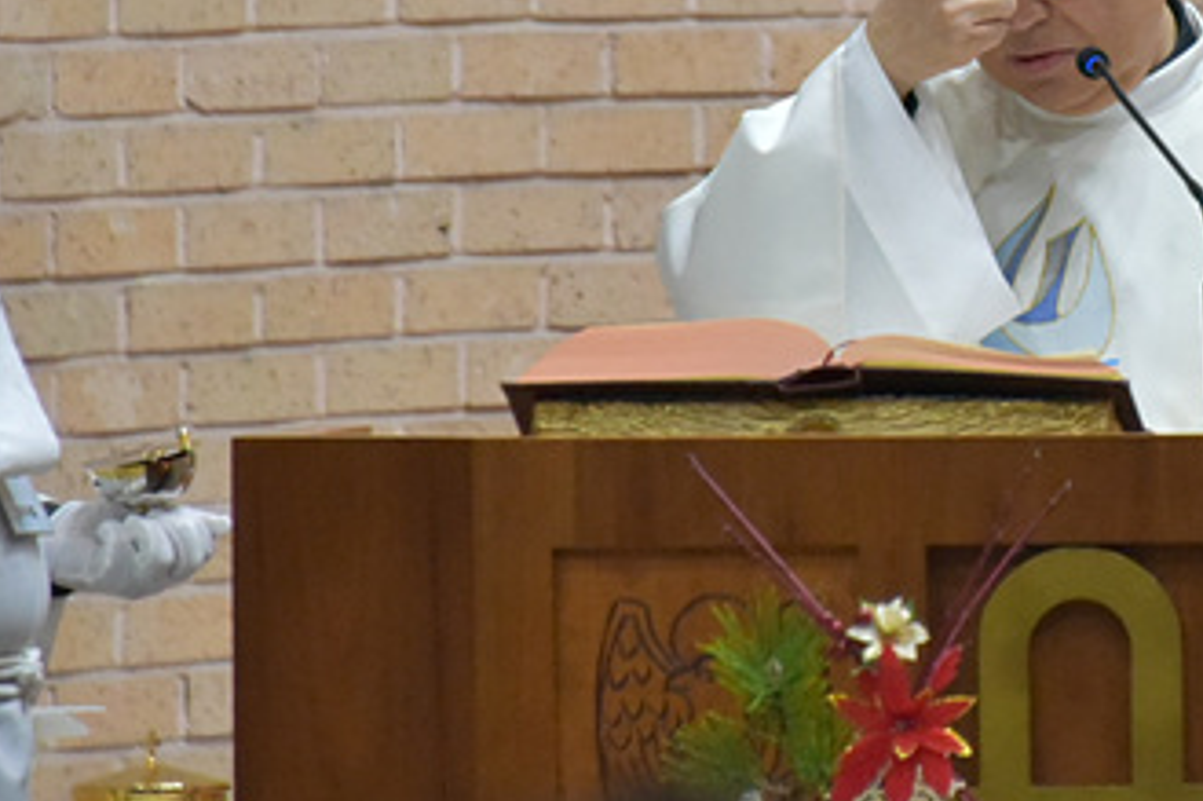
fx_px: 30493
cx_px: 1086
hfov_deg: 2.3
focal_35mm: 913
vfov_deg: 1.5
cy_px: -16
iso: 5000
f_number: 5.6
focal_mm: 300
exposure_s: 1/200
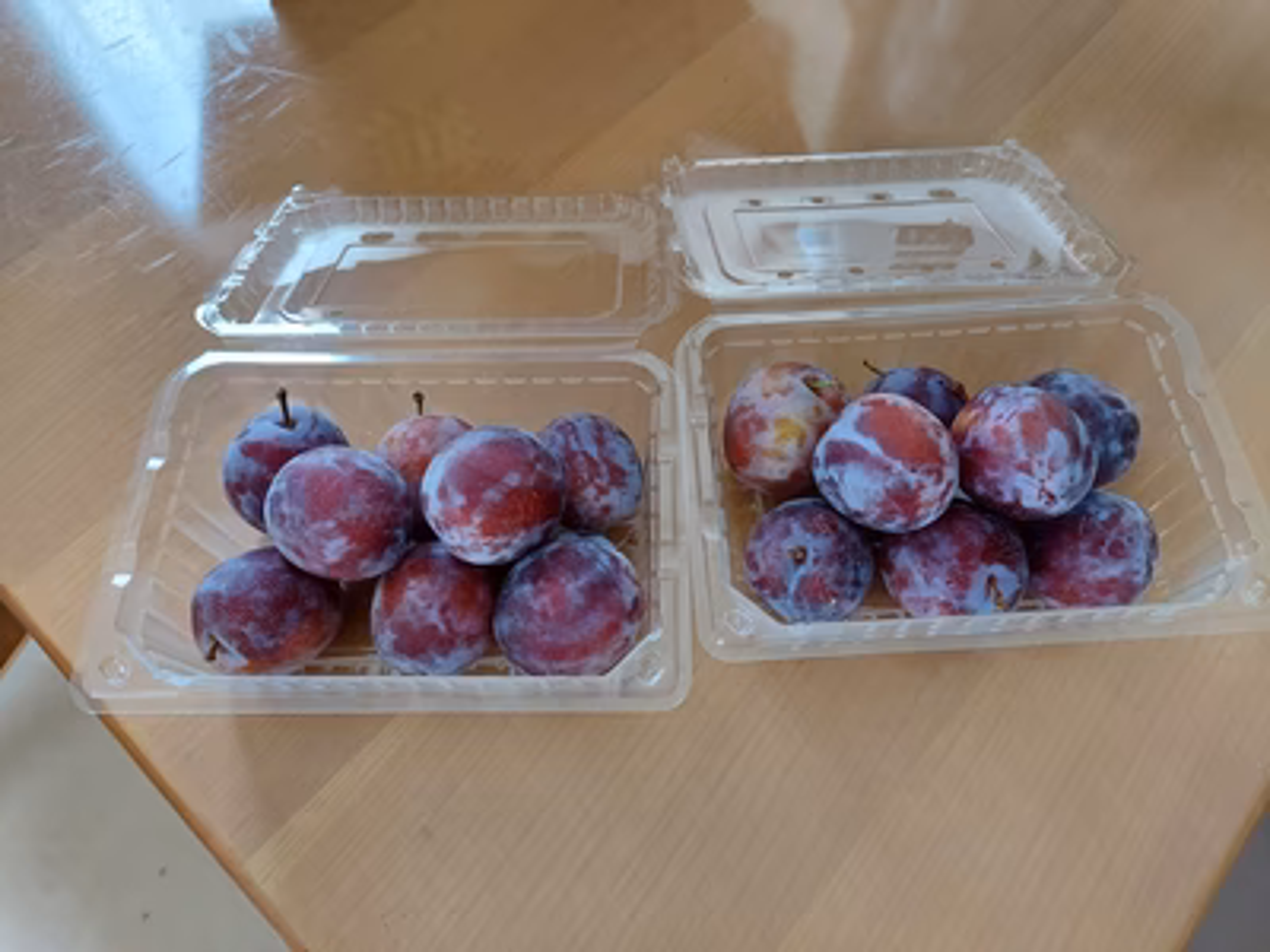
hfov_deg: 69.4
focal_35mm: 25
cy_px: 476
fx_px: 917
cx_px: 635
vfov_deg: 54.9
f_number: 2
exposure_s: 1/50
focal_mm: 4.6
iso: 400
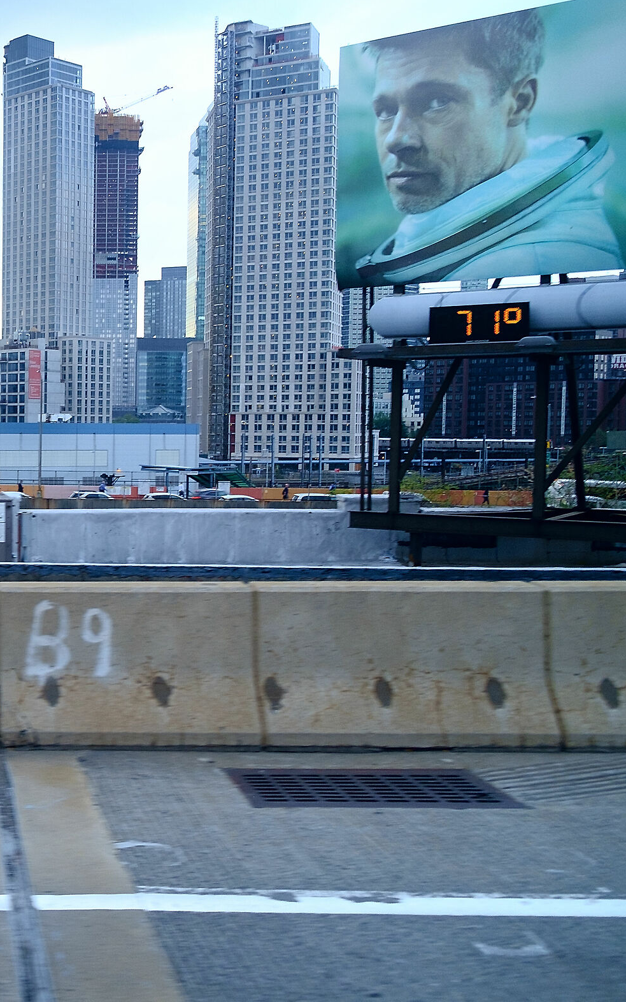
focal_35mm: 42
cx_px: -134
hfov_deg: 26.9
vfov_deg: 47.2
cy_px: 502
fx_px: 1146
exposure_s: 1/25
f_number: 2.8
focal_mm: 18
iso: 250
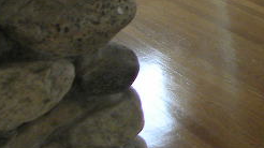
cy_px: -139
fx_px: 825
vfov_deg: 9.6
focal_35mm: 118
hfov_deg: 14.7
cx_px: 540
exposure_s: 1/60
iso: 96
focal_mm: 4.6
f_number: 2.8
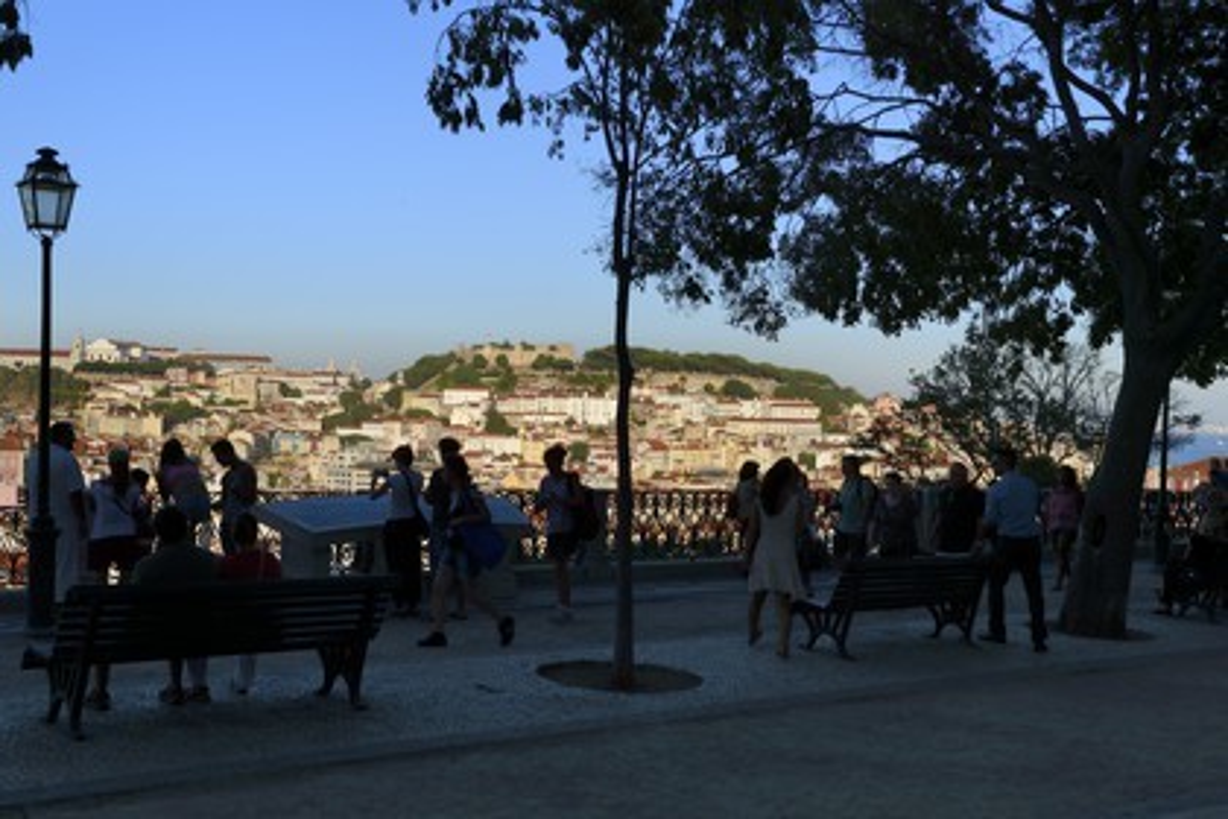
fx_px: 1296
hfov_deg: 50.7
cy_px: 410
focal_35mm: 38
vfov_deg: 35.1
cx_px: 614
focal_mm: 38
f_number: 10
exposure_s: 1/250
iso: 100
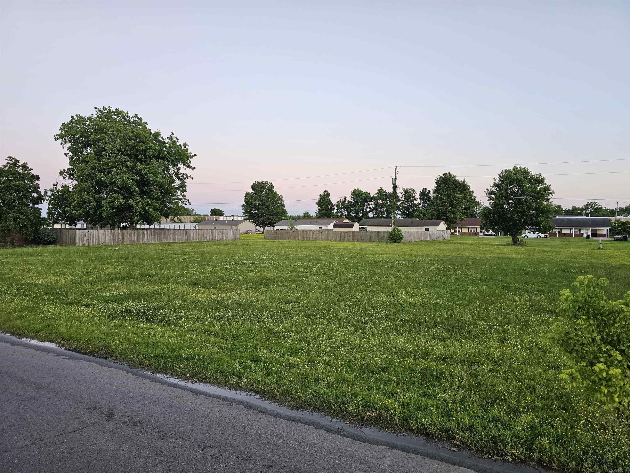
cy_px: 236
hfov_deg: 73.9
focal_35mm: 23
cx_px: 315
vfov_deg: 58.9
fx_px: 419
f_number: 1.7
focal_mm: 6.3
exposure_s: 1/180
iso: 160
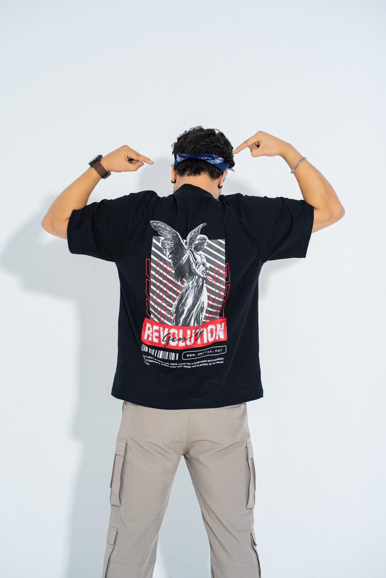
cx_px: 193
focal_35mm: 85
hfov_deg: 16.1
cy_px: 289
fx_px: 1367
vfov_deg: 23.9
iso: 100
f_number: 5.6
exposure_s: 1/250
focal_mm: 85
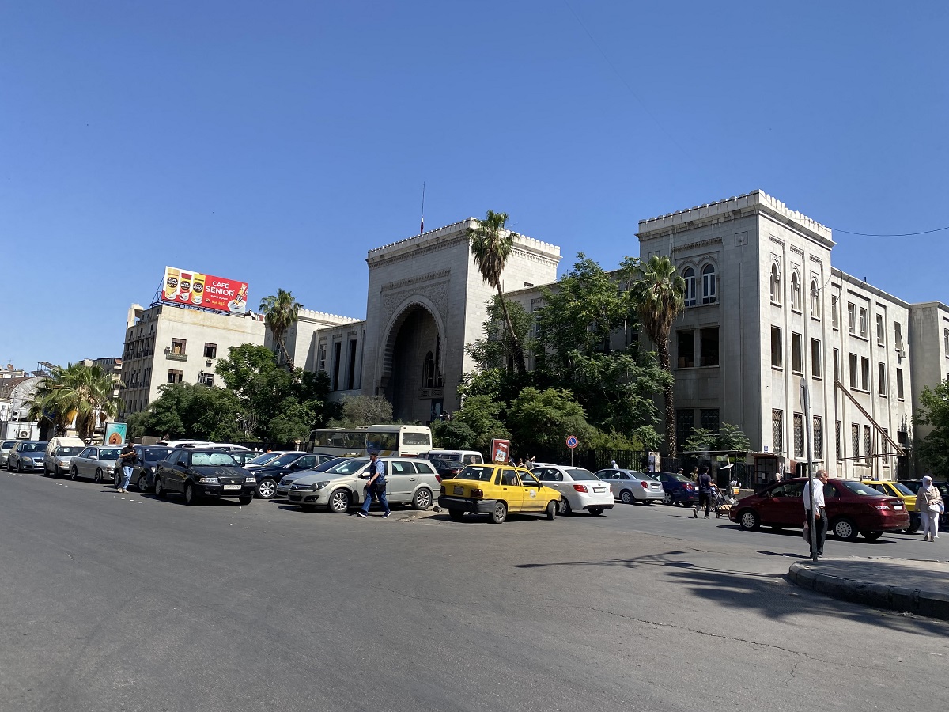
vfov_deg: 53.1
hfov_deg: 67.3
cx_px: 474
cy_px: 356
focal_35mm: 26
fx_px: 713
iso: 32
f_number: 1.8
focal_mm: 4.25
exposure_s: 1/2755
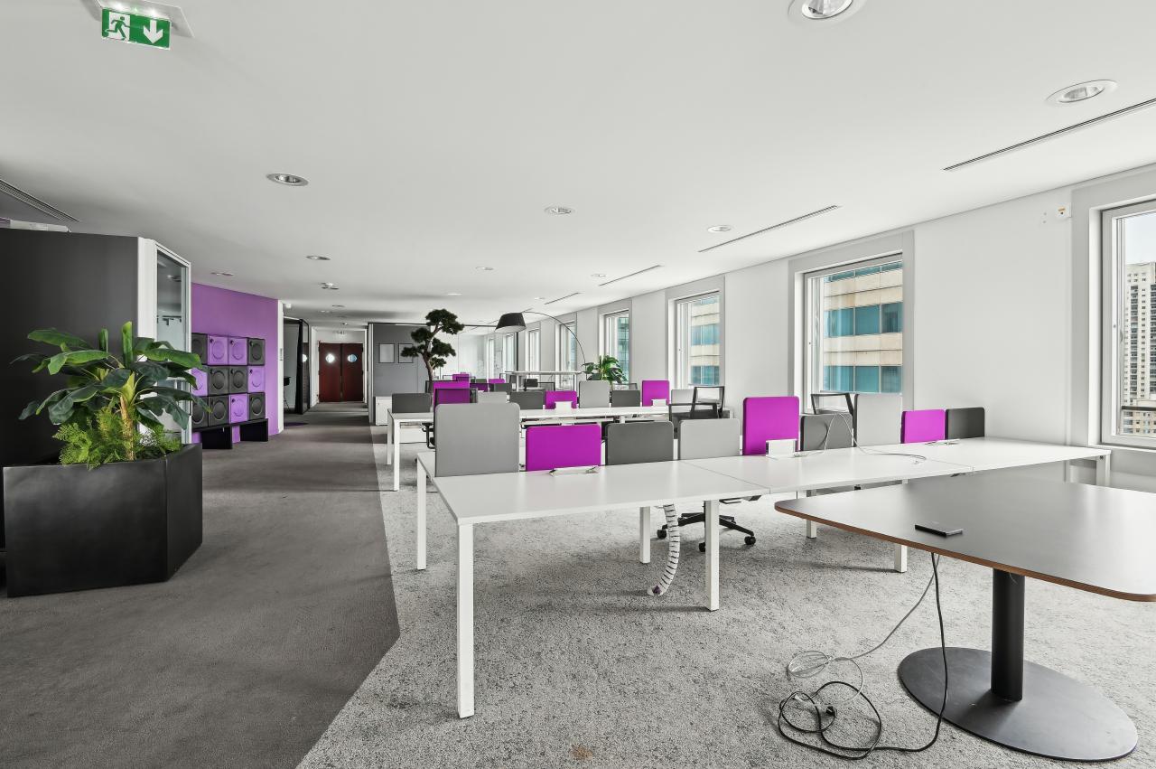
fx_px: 513
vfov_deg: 73.6
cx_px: 578
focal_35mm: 16
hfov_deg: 96.8
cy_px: 384
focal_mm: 16
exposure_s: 1/1.67
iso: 200
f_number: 11
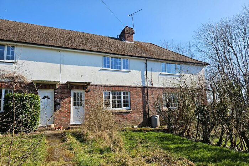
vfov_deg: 53.1
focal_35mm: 24
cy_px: 88
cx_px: 124
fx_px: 166
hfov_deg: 73.8
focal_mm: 5.4
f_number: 1.8
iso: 25
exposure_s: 1/1414
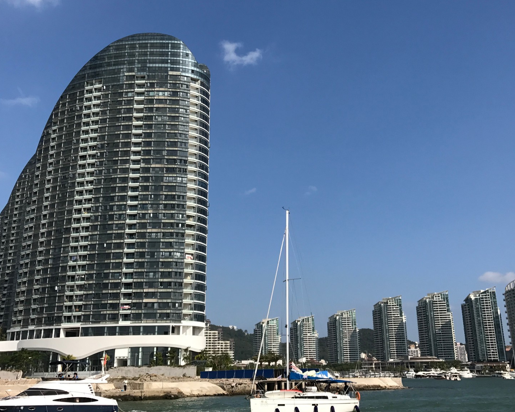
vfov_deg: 38.1
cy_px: 163
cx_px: 262
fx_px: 594
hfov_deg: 46.8
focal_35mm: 39
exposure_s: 1/3300
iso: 20
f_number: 1.8
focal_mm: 3.99
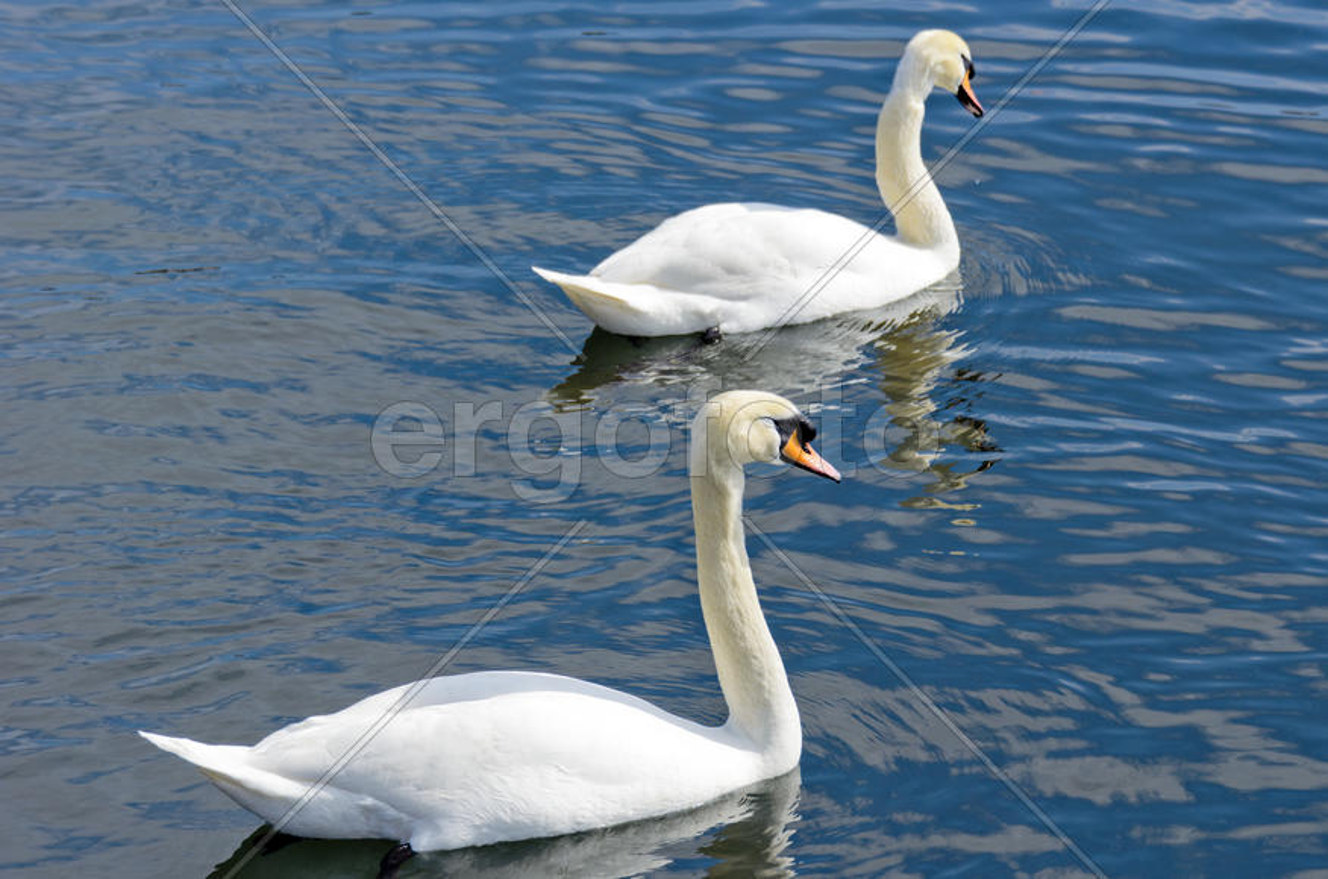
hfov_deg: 11.8
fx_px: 6405
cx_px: 664
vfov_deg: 7.9
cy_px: 440
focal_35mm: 174
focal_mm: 116
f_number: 6.7
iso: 100
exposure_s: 1/500
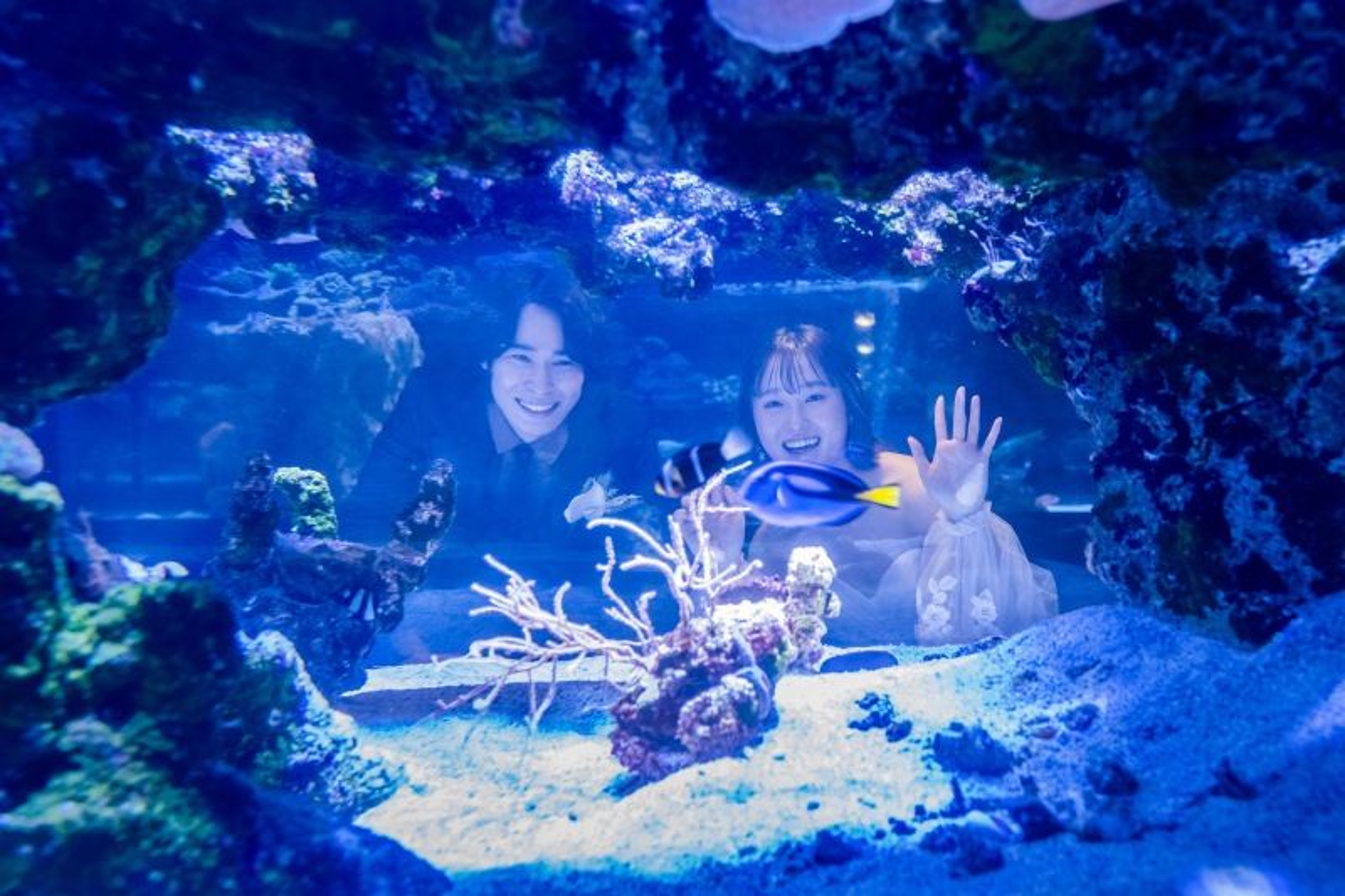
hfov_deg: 58.7
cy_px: 448
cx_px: 672
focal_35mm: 32
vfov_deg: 41.1
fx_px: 1195
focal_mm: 32
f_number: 4
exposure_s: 1/20
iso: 800
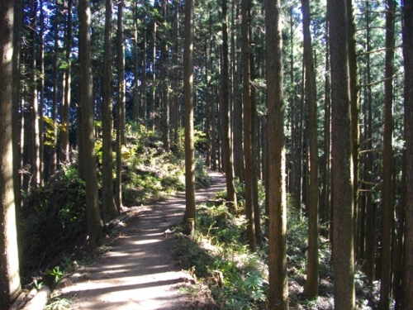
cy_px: 155
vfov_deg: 44.2
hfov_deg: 56.8
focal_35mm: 32
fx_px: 382
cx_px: 206
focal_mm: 5.7
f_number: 2.9
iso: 371
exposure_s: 1/100
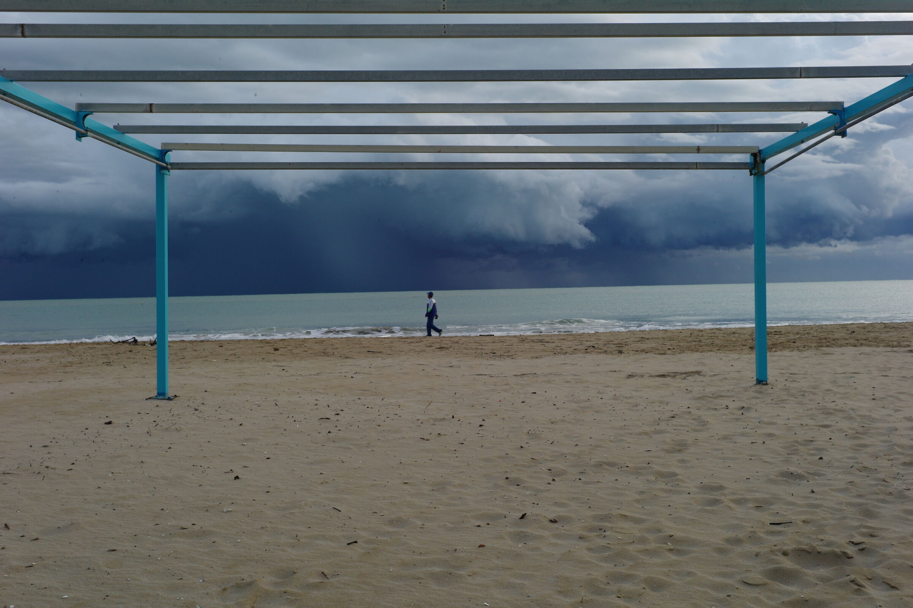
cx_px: 456
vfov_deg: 37.8
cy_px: 304
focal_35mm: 35
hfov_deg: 54.5
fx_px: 887
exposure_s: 1/60
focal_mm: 35
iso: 320
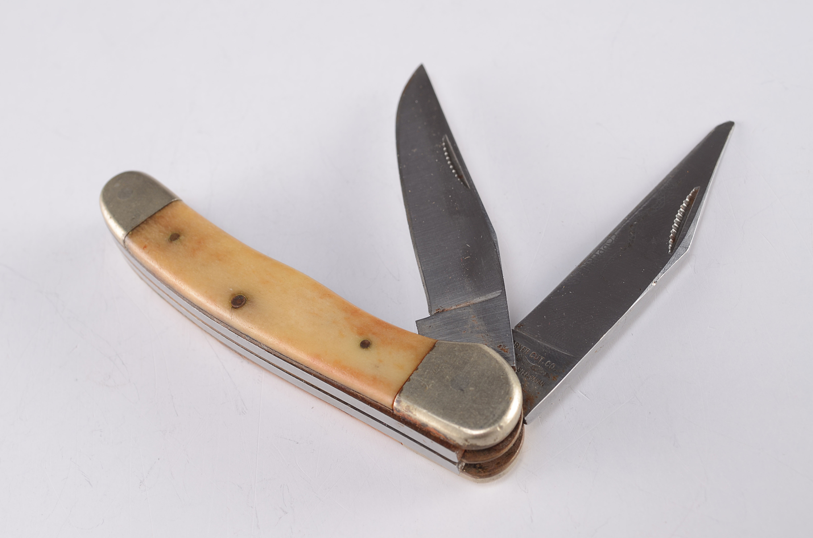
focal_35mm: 60
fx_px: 1352
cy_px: 269
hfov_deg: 33.5
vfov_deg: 22.5
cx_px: 406
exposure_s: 1/80
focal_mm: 40
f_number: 10
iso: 100
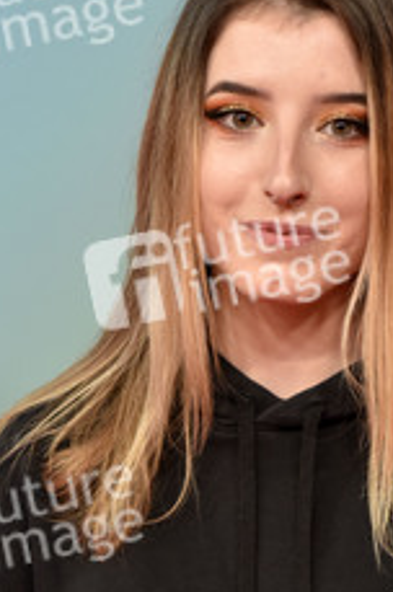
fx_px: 5748
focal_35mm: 350
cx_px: 292
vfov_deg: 5.9
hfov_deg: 3.9
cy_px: 398
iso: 2000
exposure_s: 1/160
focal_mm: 200
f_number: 5.6
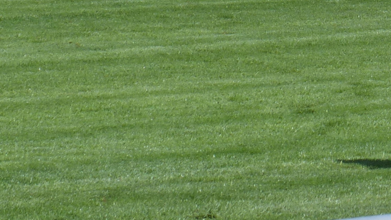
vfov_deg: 1.6
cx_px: 622
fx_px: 7662
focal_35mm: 739
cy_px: -184
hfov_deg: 2.9
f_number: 7.1
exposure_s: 1/400
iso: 100
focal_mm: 35.1
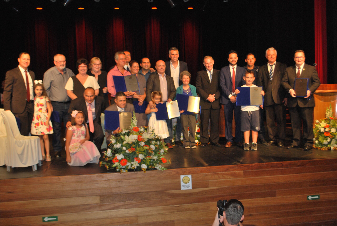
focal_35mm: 44
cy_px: 113
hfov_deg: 44.9
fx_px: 408
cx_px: 168
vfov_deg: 30.9
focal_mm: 29
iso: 200
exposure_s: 1/60
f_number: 4.8
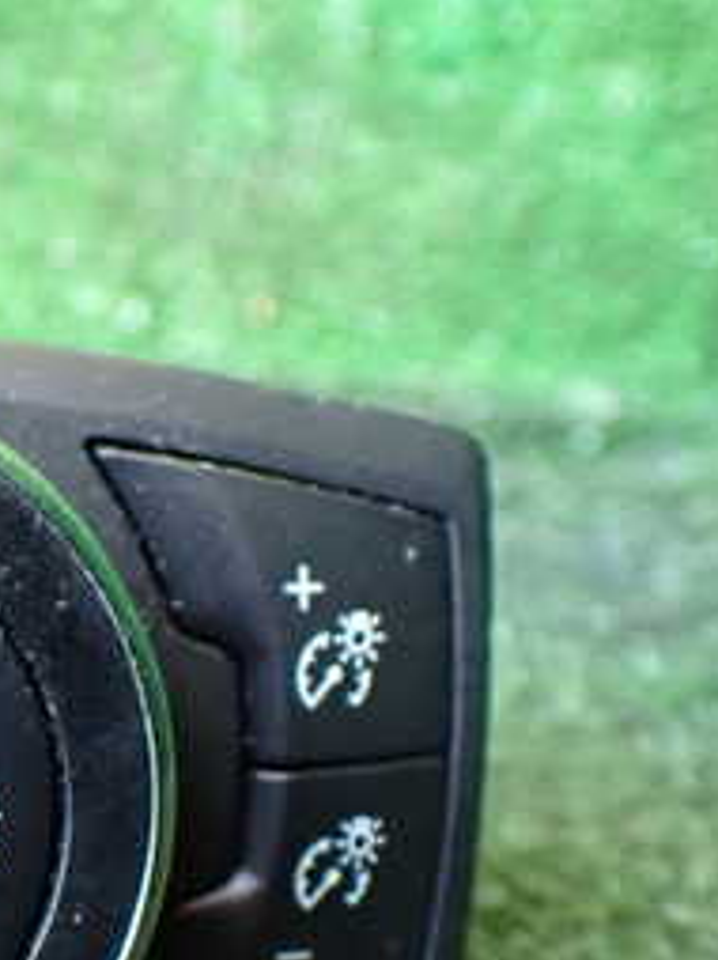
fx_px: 1967
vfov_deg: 27.1
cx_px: -363
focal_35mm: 71
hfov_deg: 18.3
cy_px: 695
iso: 800
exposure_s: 1/50
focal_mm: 5.4
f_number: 2.3
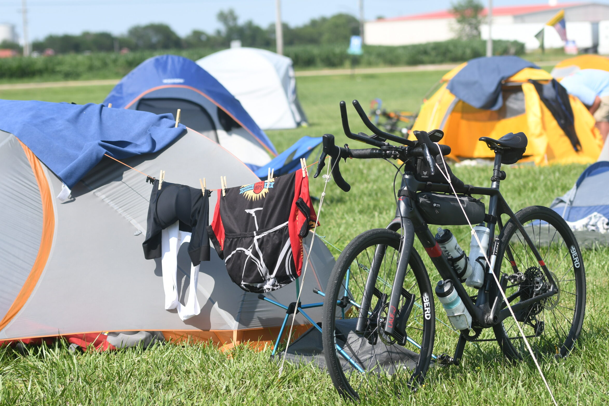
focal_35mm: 115
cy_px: 199
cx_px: 291
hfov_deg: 17.8
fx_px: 1946
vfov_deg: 11.9
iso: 200
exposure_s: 1/2500
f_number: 2.8
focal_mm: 70
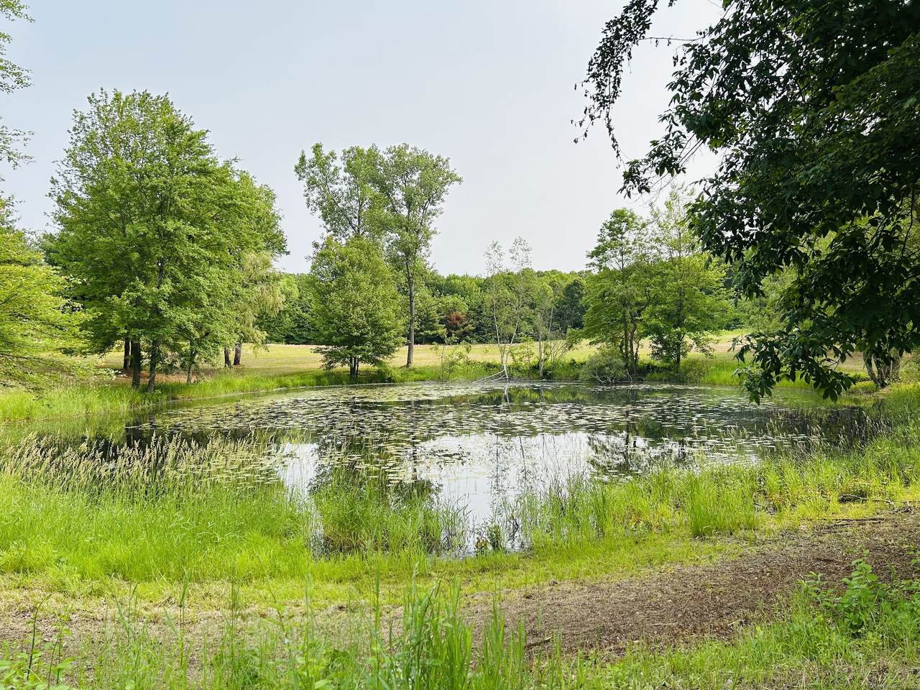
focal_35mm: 26
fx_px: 691
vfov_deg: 53.1
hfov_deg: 67.3
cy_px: 345
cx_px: 460
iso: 50
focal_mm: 5.7
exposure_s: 1/2695
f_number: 1.5
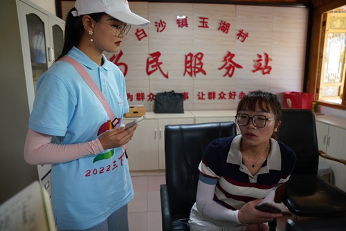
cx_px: 173
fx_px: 231
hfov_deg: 73.7
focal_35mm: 24
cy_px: 116
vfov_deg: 53.2
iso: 1600
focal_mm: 24
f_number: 3.5
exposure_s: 1/160
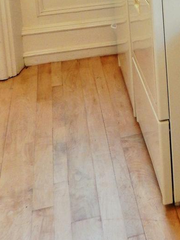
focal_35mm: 74
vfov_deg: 24.3
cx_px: 242
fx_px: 513
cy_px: -34
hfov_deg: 18.4
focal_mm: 4.5
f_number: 3.4
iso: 125
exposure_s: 1/30
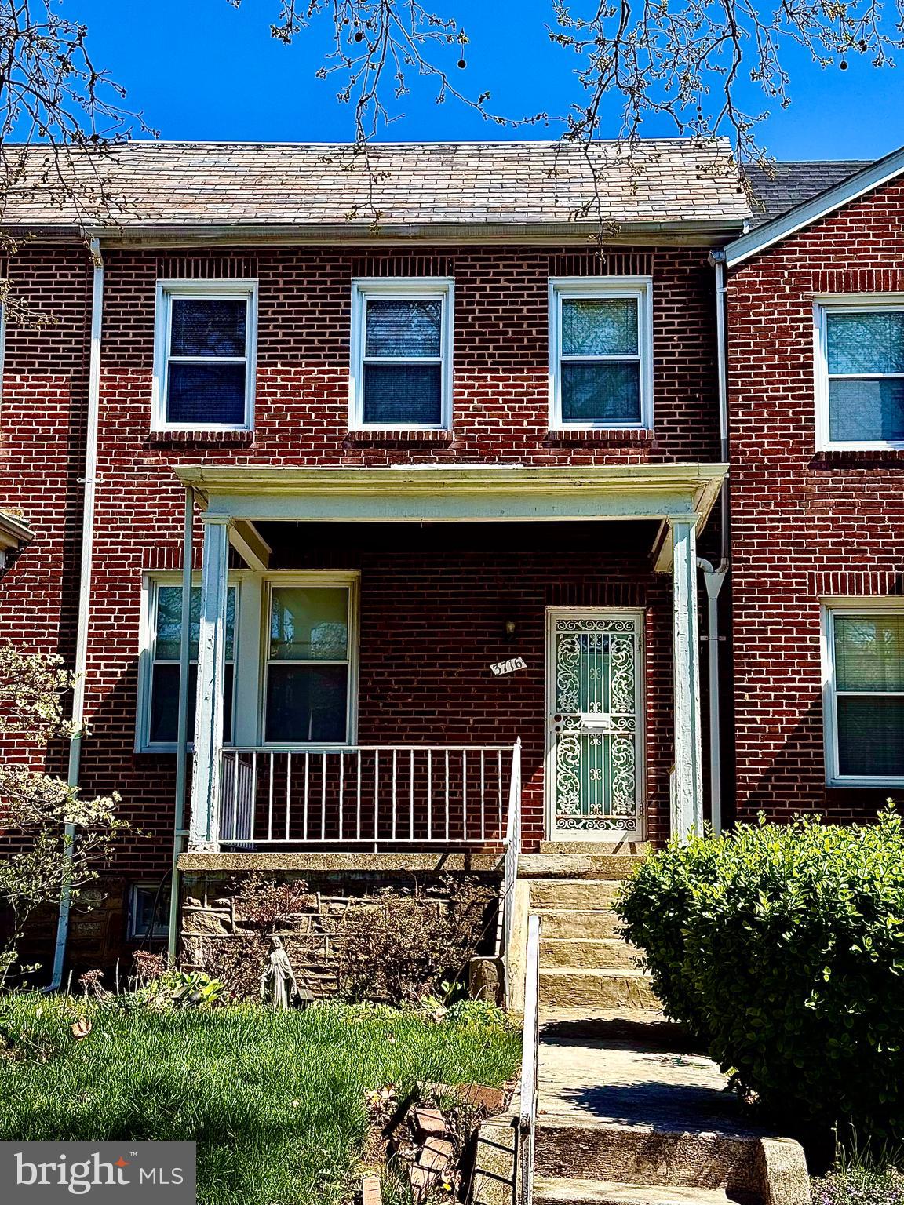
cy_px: 602
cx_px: 452
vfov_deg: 39.7
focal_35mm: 48
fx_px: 1671
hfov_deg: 30.3
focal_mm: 6.76
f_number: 1.78
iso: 64
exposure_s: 1/2342
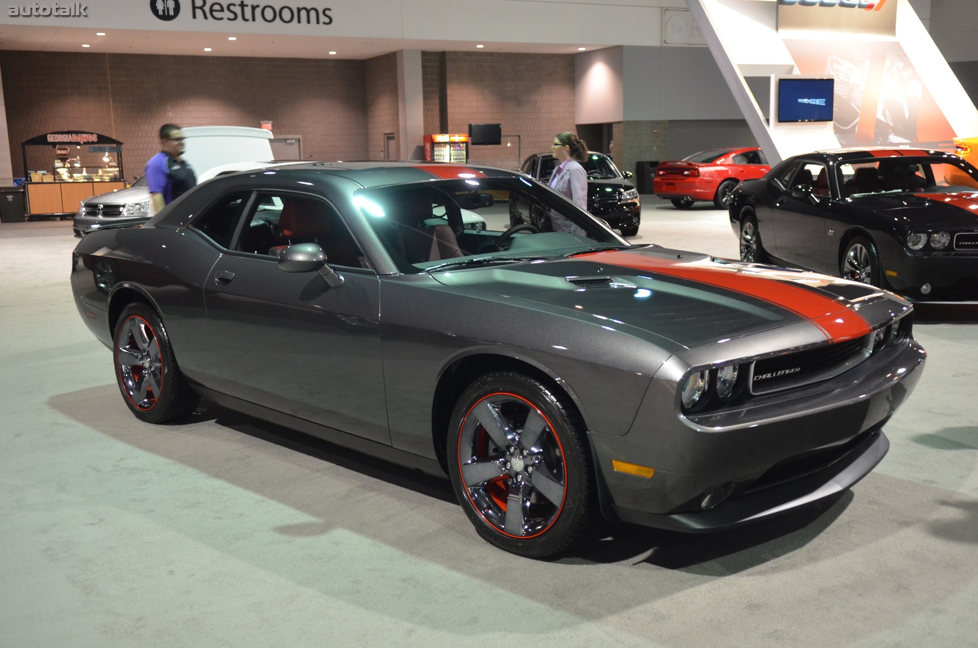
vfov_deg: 34.1
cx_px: 489
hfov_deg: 49.6
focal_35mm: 39
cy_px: 324
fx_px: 1057
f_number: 2.8
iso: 1600
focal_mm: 26
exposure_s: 1/20
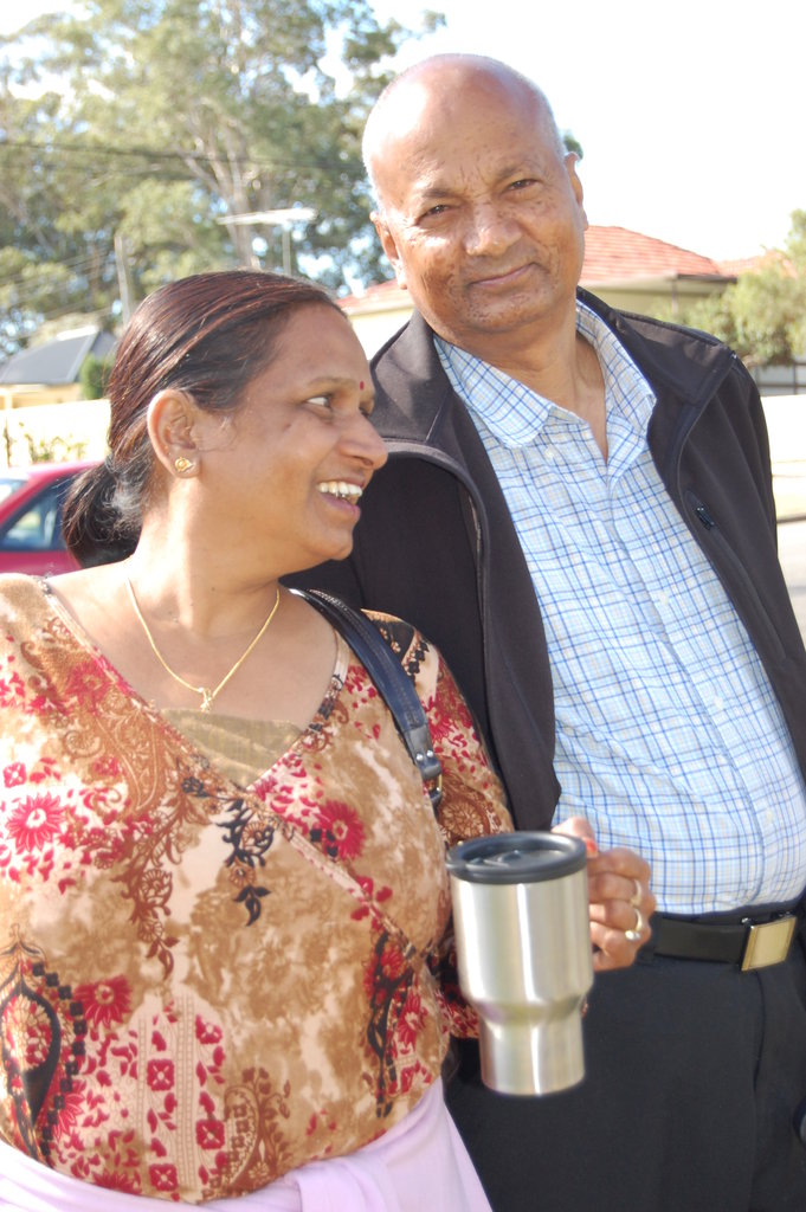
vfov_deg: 29.9
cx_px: 403
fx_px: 2271
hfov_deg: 20.1
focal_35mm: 68
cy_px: 606
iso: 400
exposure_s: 1/250
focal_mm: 45
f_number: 5.3
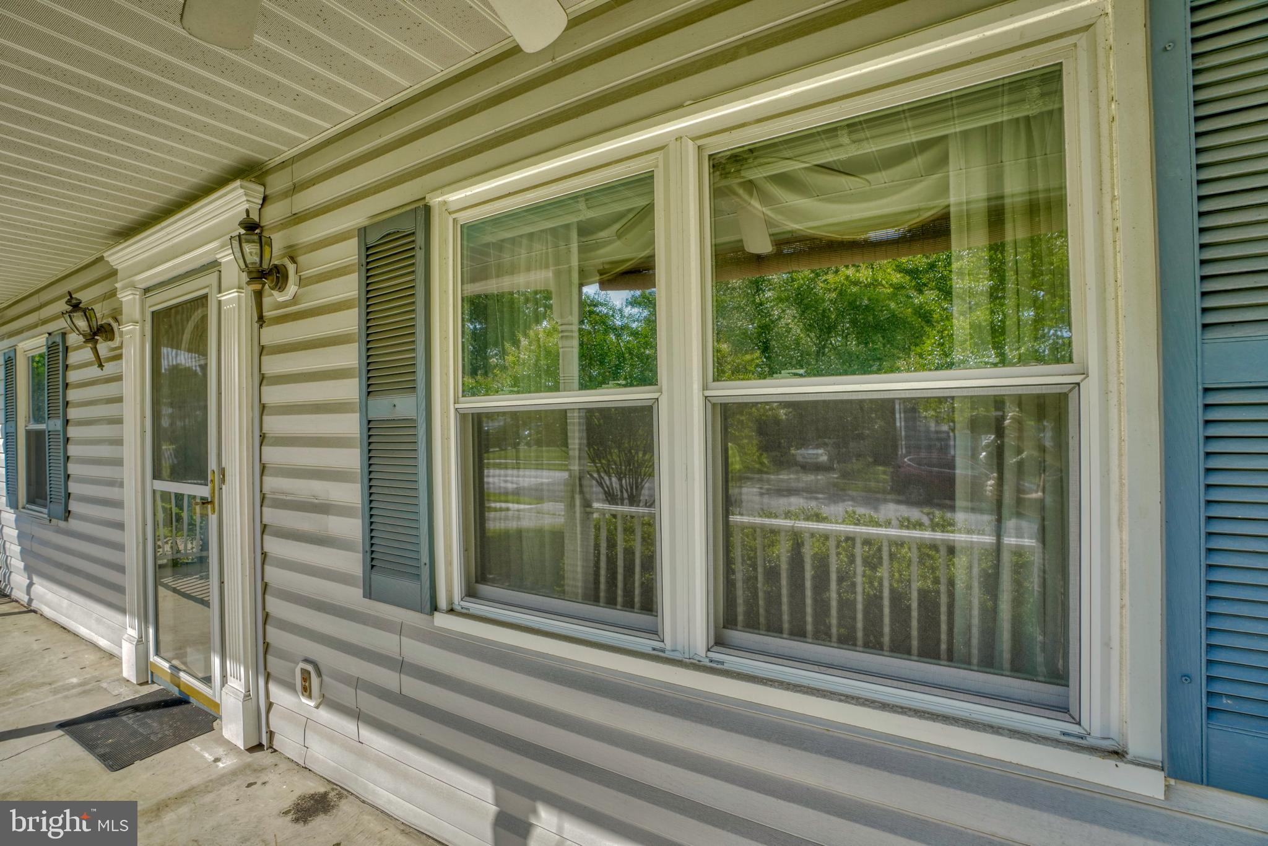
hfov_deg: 96.7
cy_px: 423
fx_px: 564
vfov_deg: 73.8
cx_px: 634
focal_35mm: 16
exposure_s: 1/1600
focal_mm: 16
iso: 640
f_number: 7.1
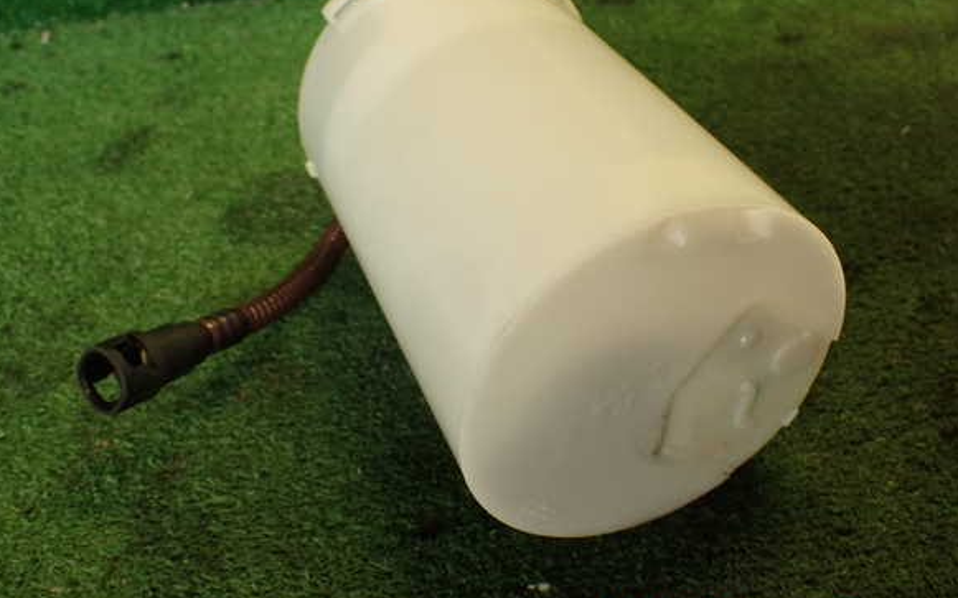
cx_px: 483
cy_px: 272
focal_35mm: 35
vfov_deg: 36.2
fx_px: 914
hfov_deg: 55.3
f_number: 2.4
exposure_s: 1/50
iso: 200
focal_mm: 5.79
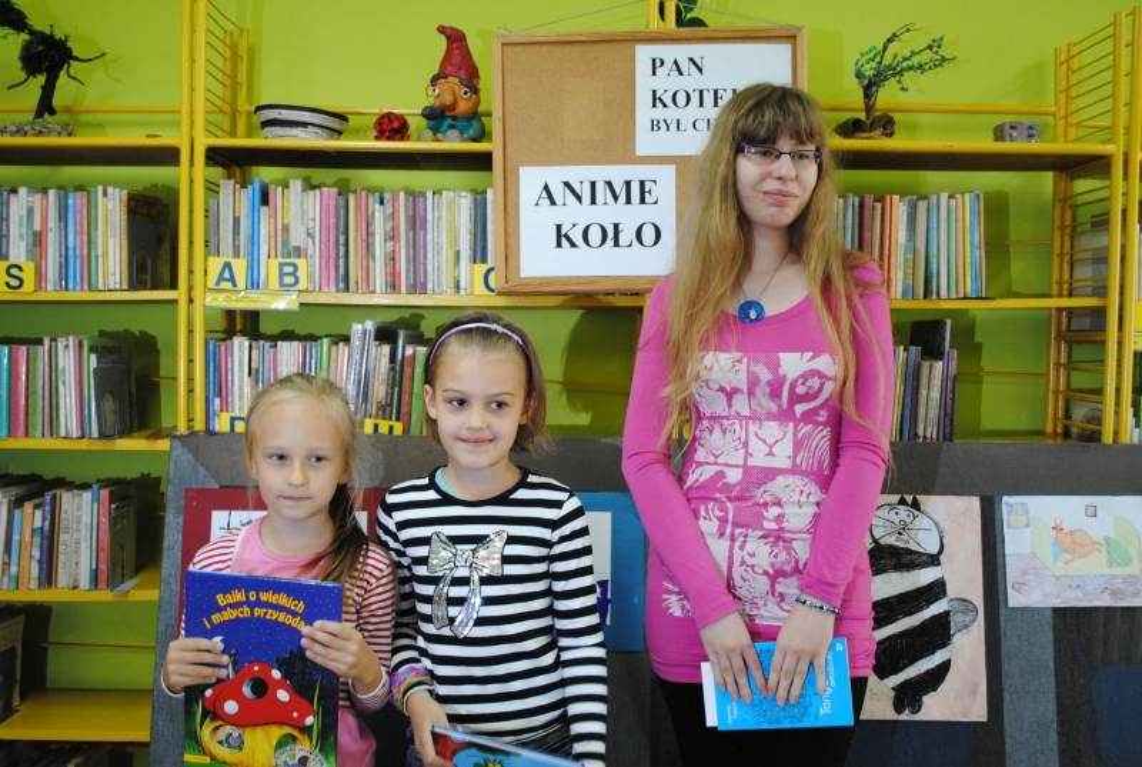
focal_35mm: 33
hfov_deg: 57.1
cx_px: 571
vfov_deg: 40.1
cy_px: 384
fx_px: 1049
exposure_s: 1/30
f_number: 3.8
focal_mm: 22
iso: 560
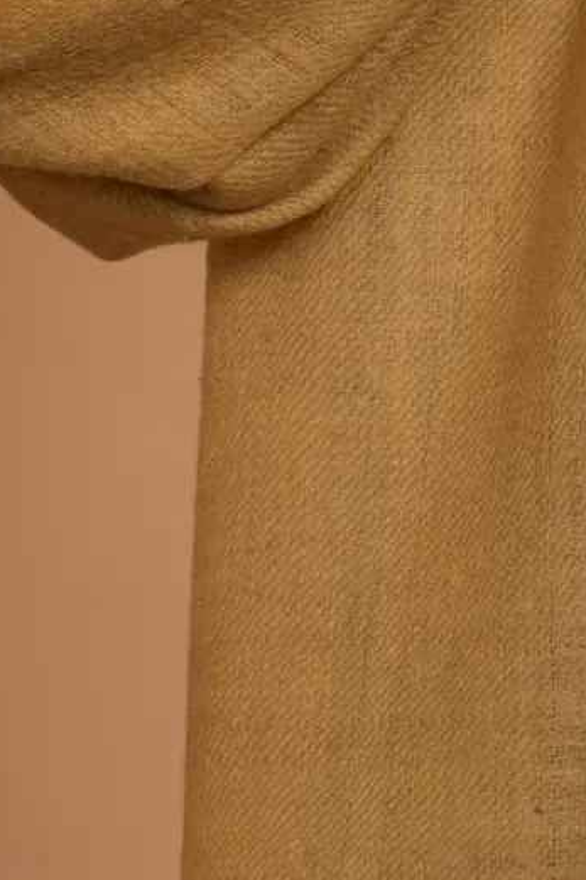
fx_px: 8966
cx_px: -285
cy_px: -804
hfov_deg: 3.7
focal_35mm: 367
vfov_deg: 5.5
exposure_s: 1/200
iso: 125
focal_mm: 75
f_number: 6.3
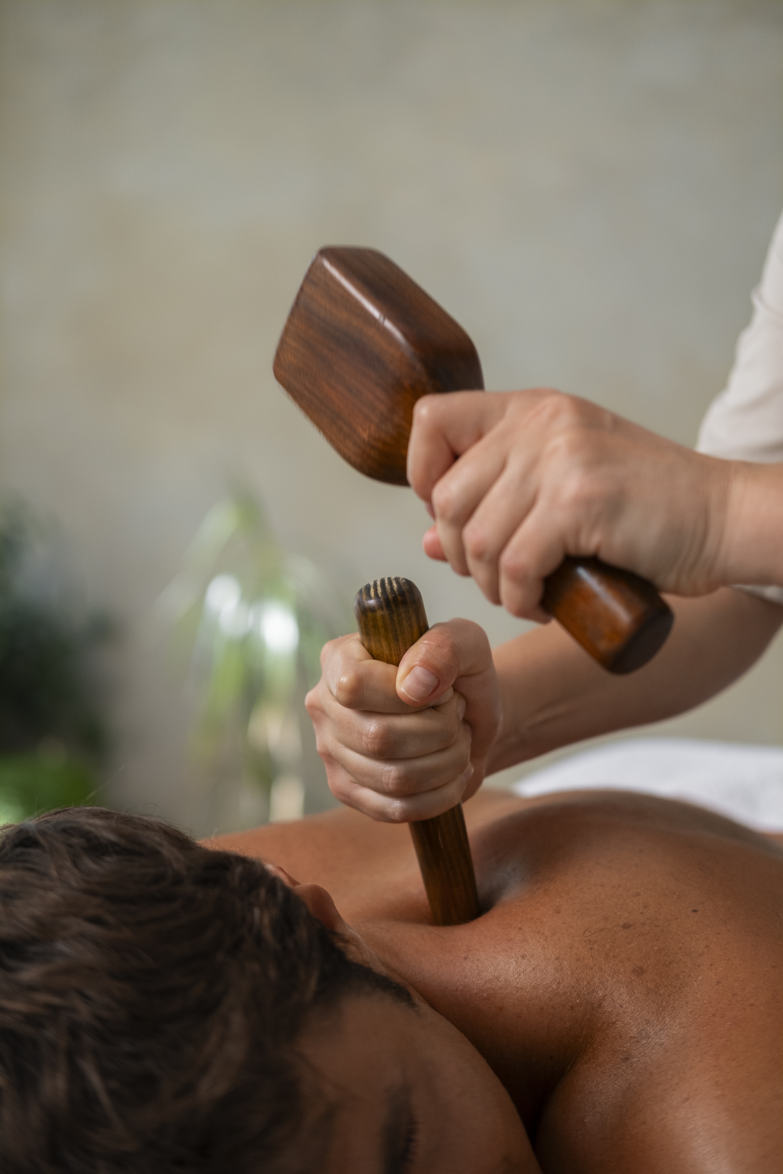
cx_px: 392
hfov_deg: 25.5
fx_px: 1729
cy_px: 587
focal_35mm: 53
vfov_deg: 37.5
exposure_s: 1/400
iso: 640
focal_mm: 35
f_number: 2
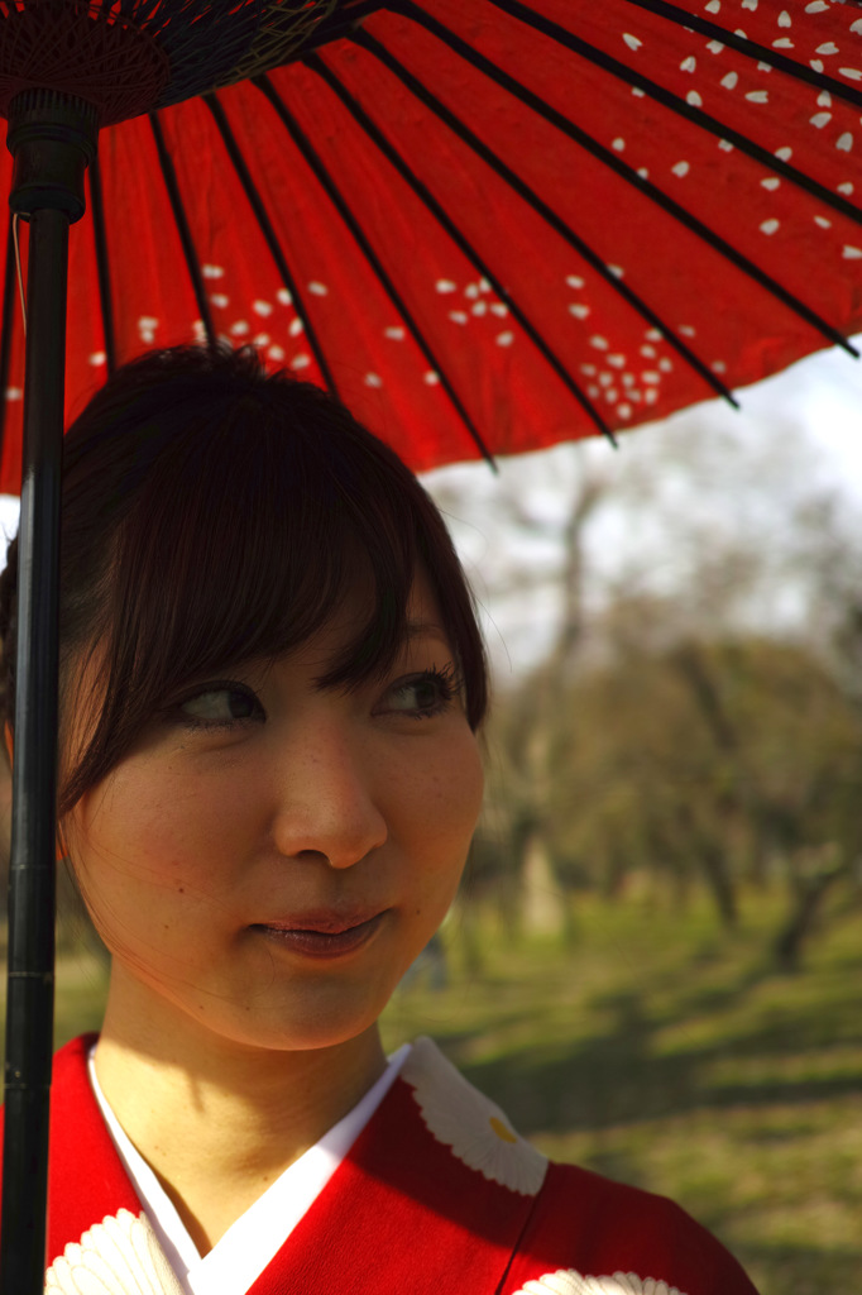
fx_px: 1617
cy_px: 648
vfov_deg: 43.6
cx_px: 431
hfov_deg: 29.8
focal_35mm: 45
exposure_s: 1/1000
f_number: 2.8
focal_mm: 30
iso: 100
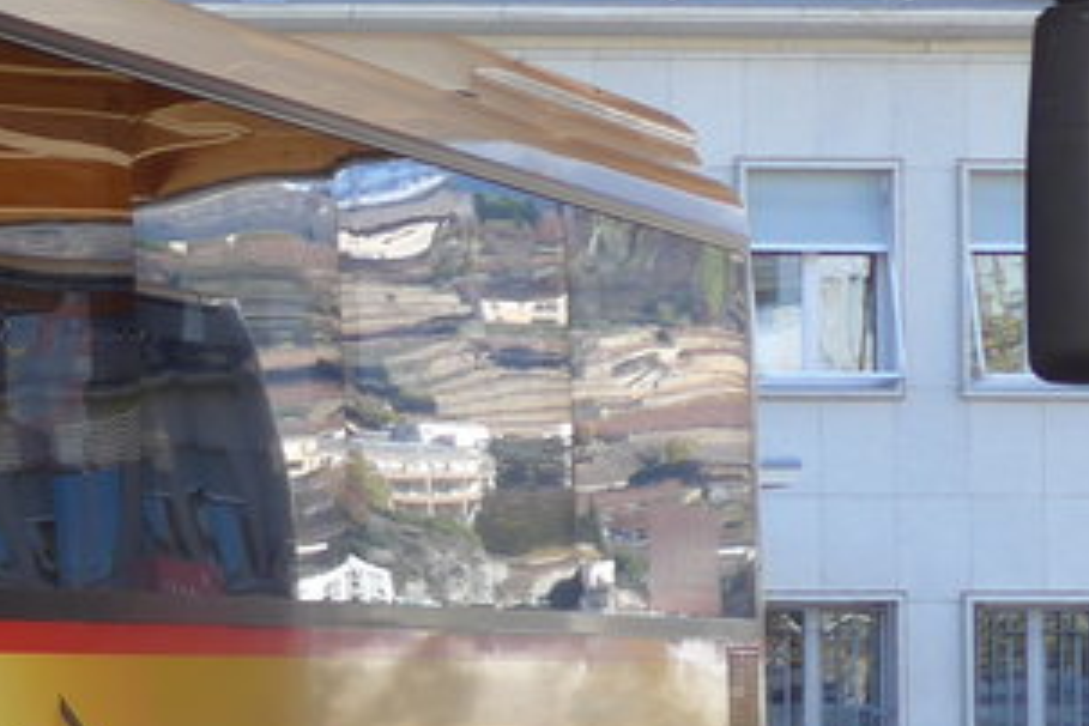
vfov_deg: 6.4
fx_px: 6473
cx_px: -952
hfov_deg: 9.1
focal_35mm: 214
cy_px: 586
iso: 80
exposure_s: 1/125
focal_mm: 10.7
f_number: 3.3
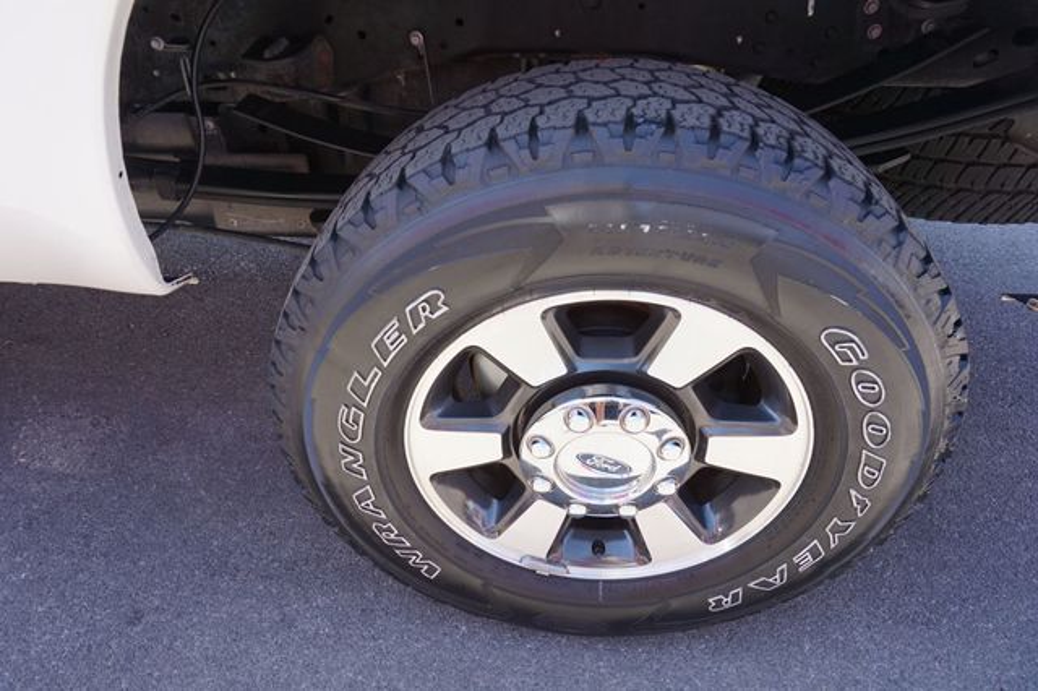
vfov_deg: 53.1
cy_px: 346
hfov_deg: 73.8
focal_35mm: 24
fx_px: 692
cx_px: 519
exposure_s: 1/80
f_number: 5
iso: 100
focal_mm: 16
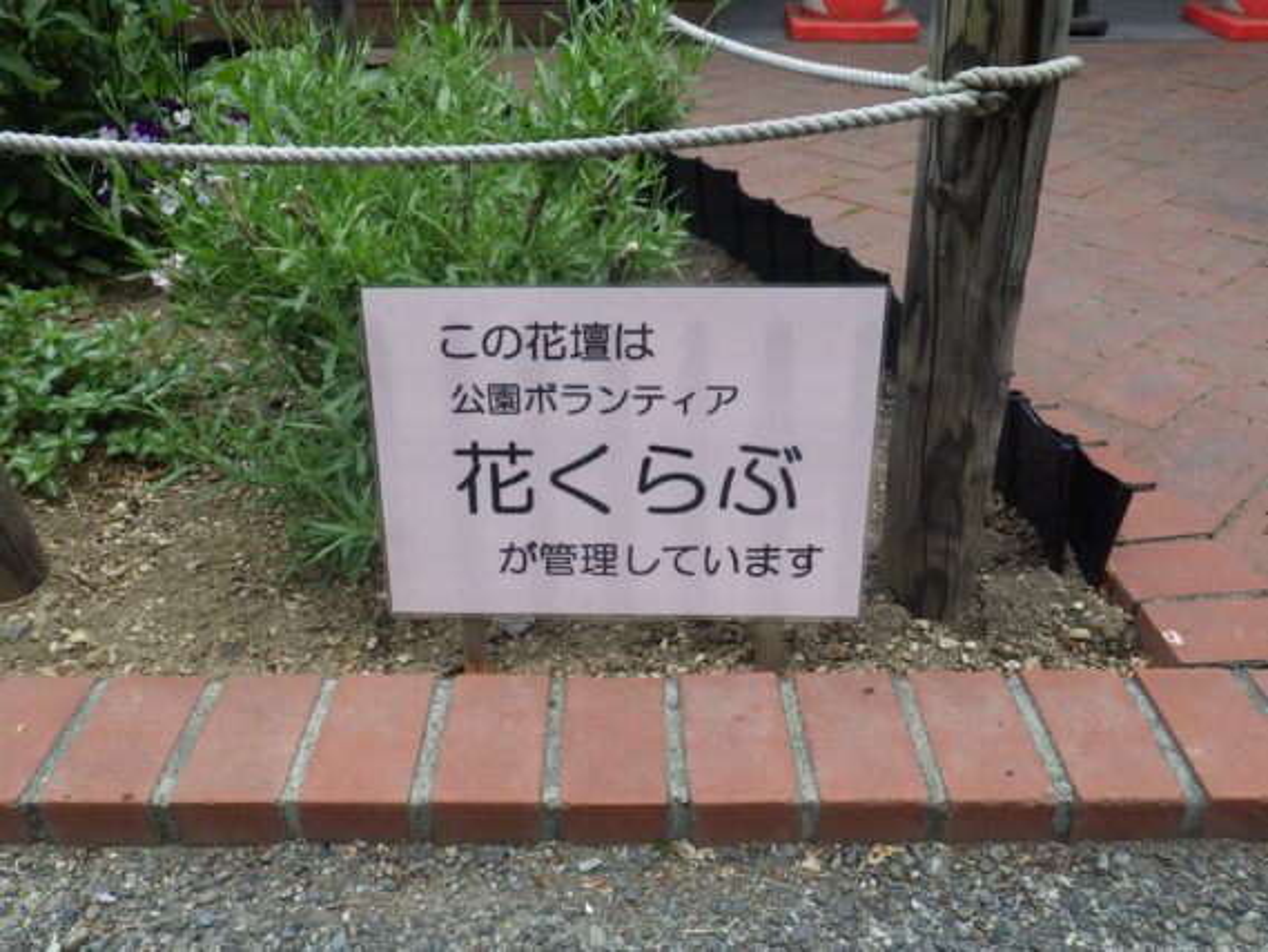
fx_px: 1026
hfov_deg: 63.4
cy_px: 476
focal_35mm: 28
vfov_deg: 49.8
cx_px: 634
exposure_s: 1/400
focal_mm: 5
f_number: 4.2
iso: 125
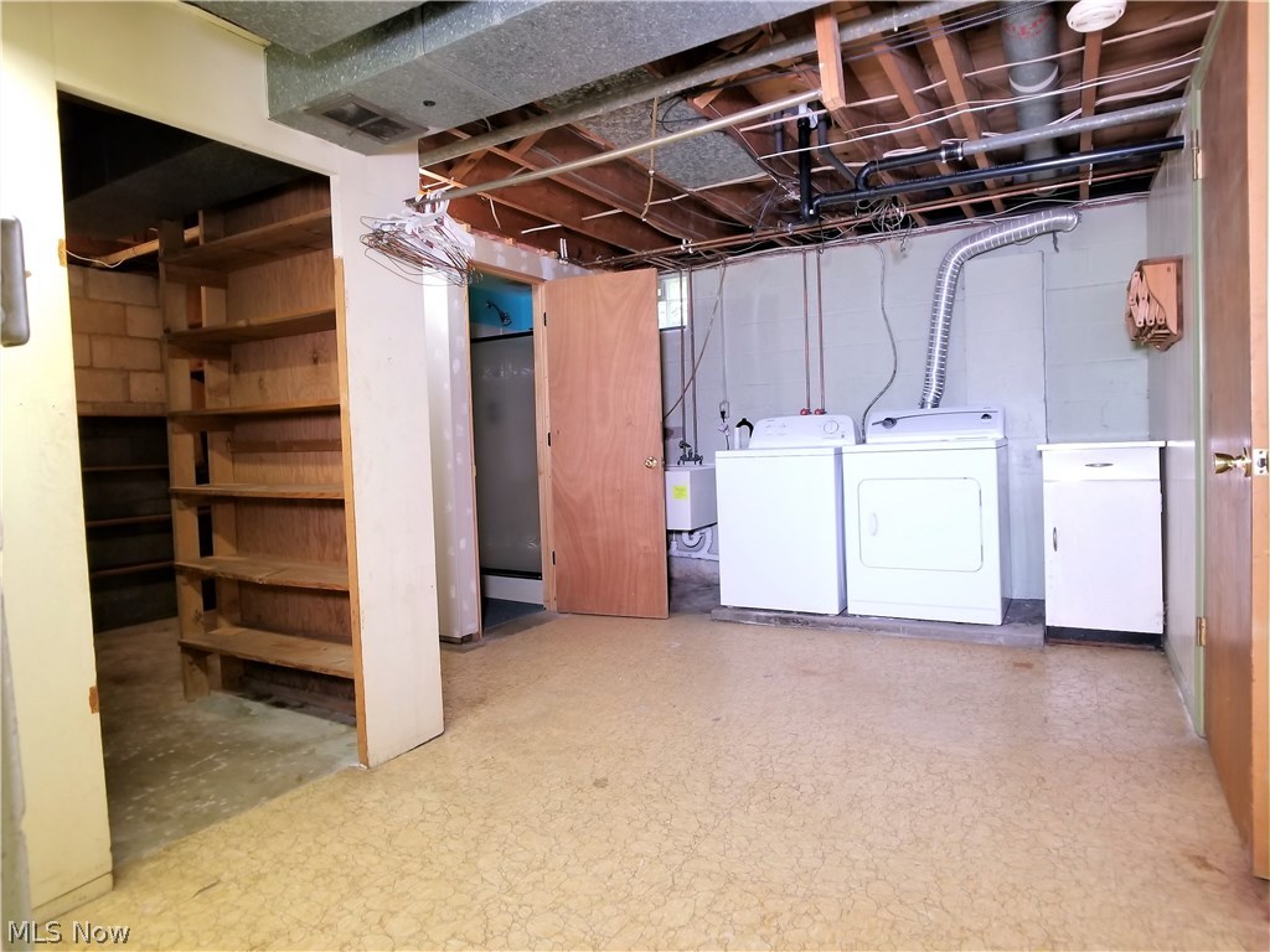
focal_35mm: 26
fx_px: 954
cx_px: 635
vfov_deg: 53.1
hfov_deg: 67.3
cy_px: 476
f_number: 1.7
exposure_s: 1/37
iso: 160
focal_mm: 4.25
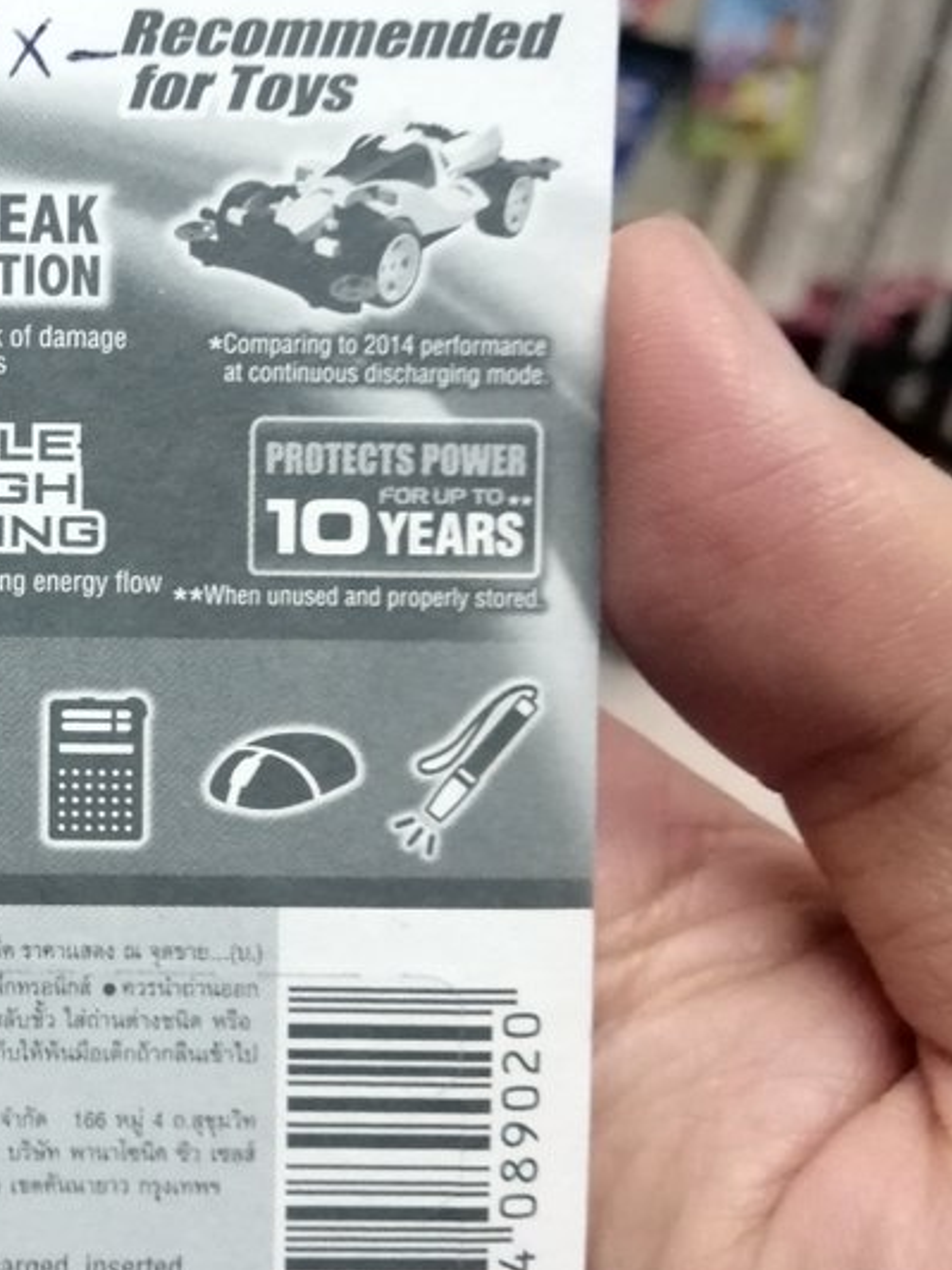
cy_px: 580
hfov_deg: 27.7
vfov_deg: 38.2
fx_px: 1833
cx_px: 41
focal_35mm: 50
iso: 400
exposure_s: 1/20
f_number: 2.2
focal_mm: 3.81
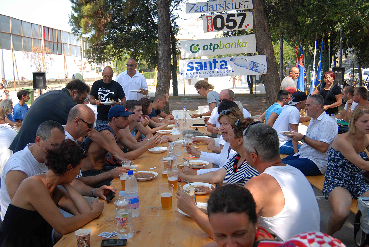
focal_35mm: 34
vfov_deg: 38.5
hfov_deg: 55.0
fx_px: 354
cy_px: 124
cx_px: 184
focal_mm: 23
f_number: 4.5
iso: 250
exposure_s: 1/400
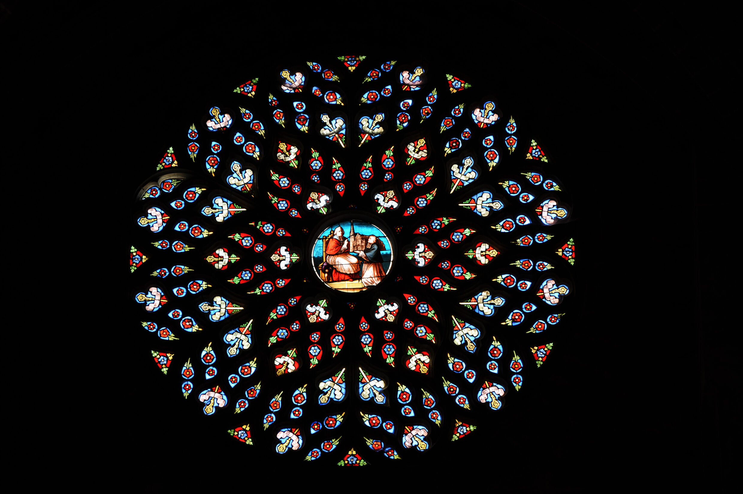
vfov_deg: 7.0
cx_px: 372
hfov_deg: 10.6
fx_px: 4022
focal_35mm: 195
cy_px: 247
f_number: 6.3
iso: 200
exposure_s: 1/40
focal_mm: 195
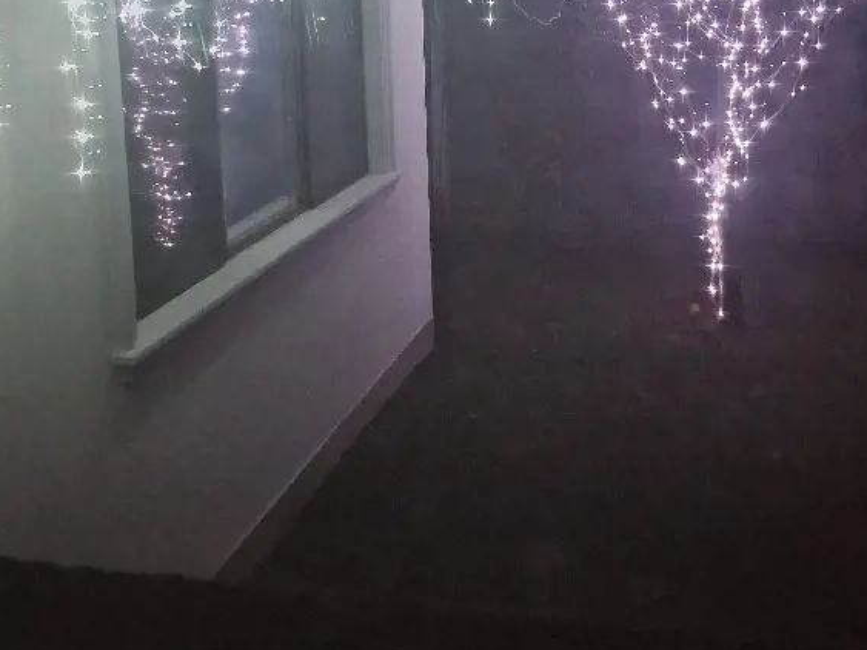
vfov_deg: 29.5
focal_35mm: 48
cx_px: 471
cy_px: 126
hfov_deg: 39.6
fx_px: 1202
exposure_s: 1/10
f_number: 1.8
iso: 1600
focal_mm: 4
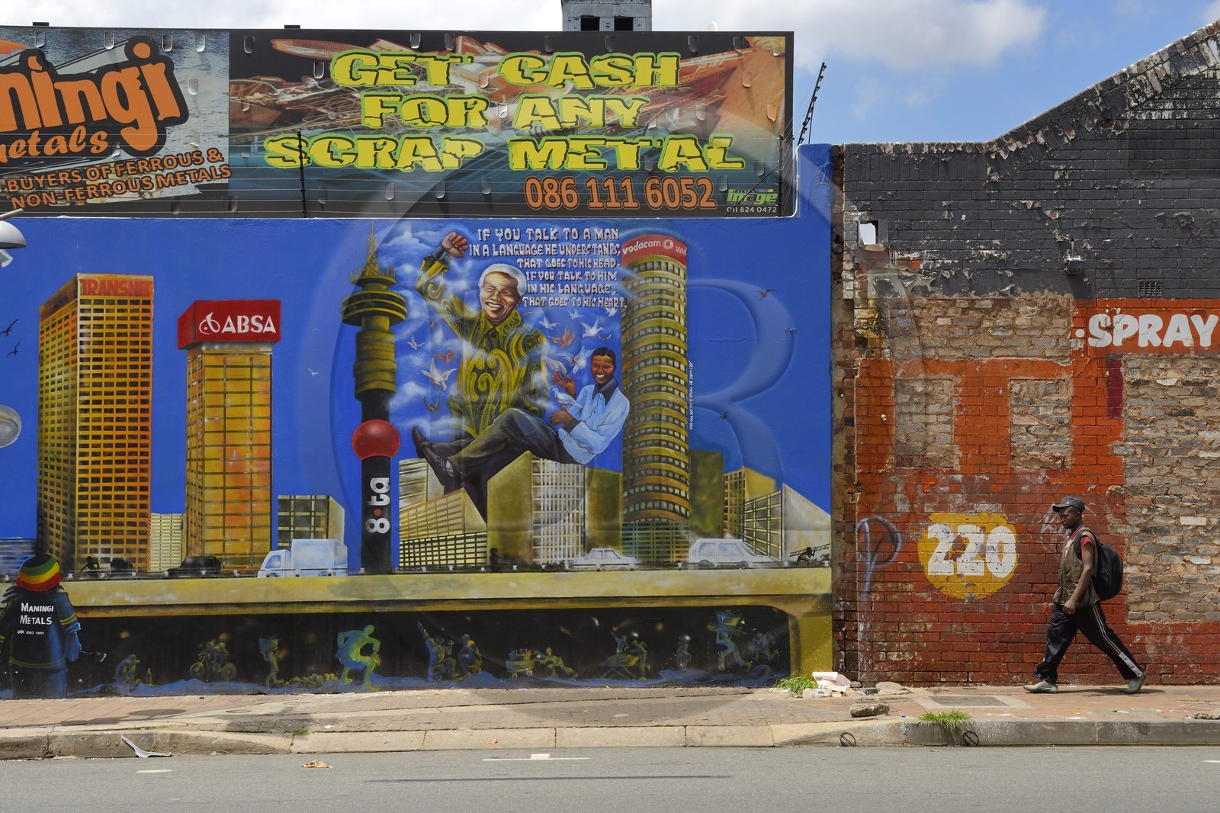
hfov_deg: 38.2
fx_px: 1762
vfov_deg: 26.0
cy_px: 406
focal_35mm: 52
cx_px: 610
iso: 400
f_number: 14
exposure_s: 1/400
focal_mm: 52
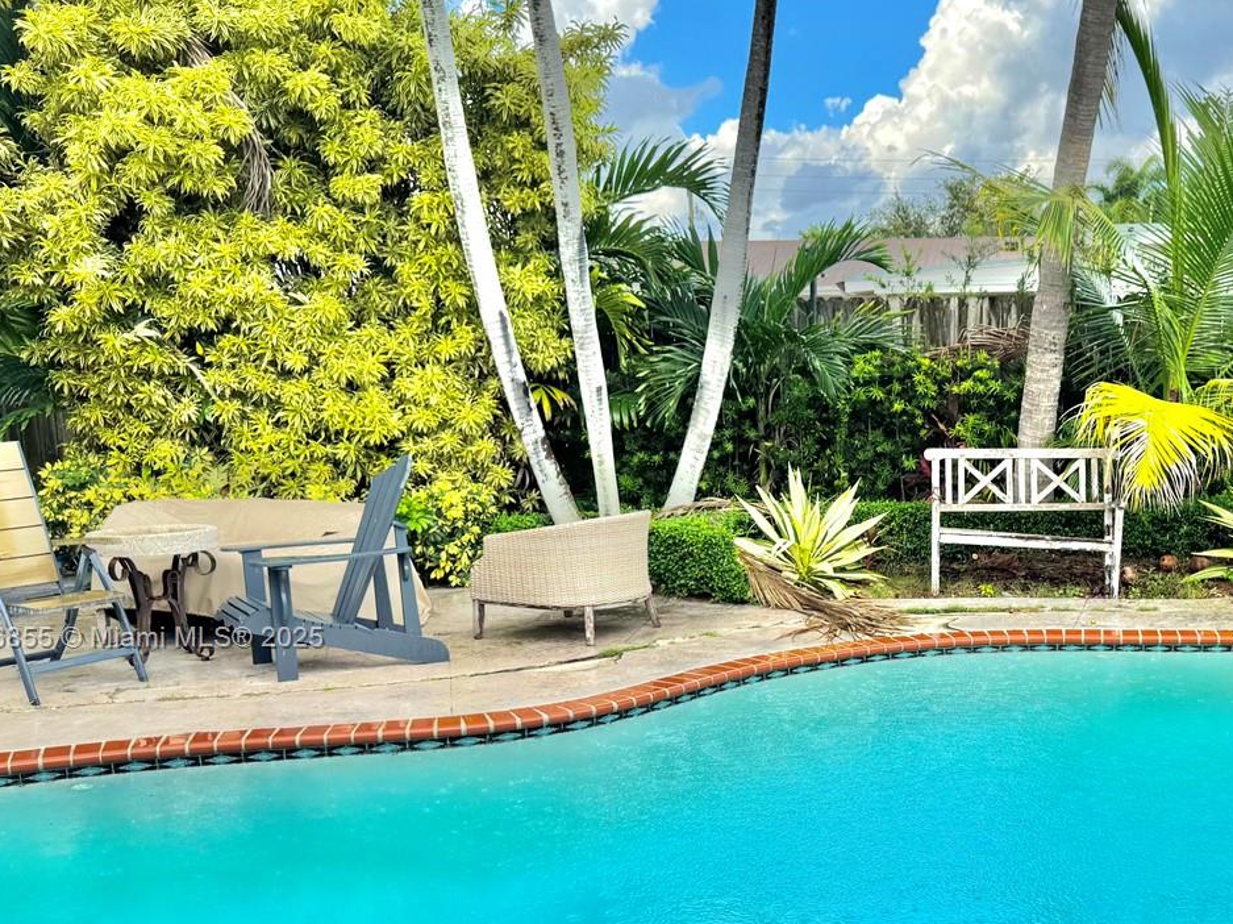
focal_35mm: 41
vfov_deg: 34.7
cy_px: 640
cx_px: 955
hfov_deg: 44.0
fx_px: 1460
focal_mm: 6.76
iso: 80
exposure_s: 1/1261
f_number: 1.78
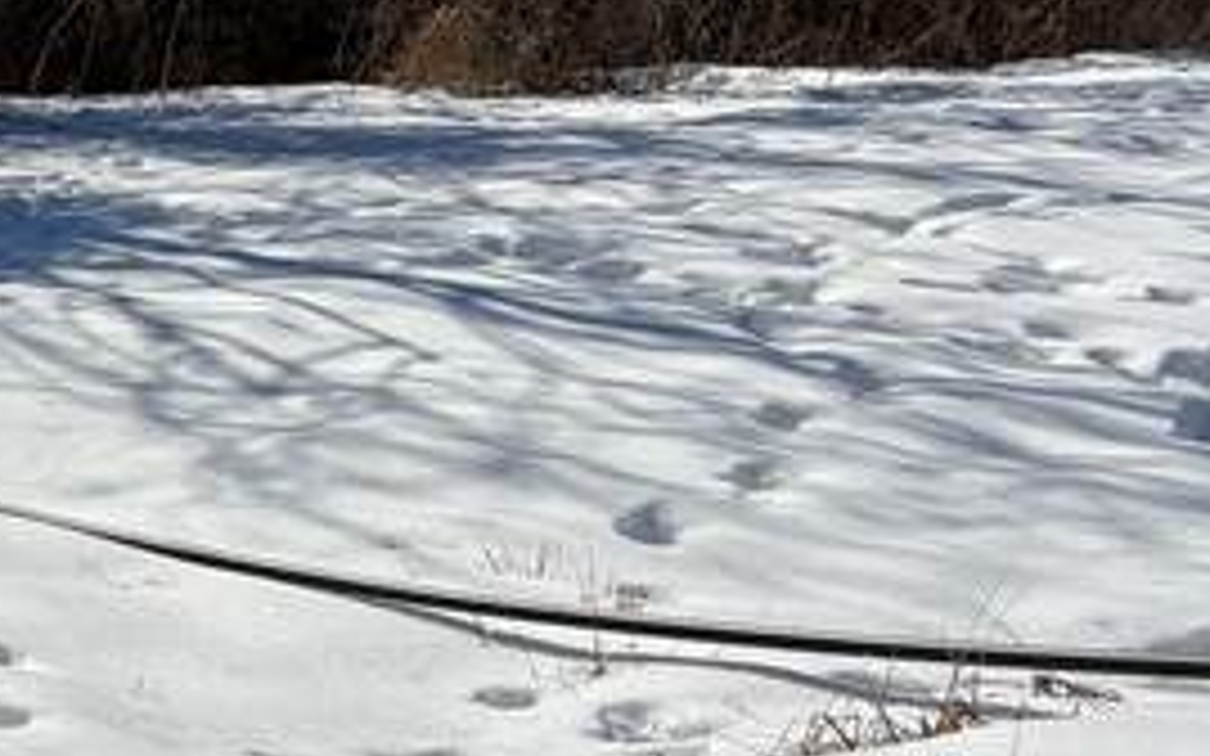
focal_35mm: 105
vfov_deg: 12.5
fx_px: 3462
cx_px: -792
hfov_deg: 17.2
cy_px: 400
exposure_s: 1/14493
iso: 40
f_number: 1.6
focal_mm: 5.96
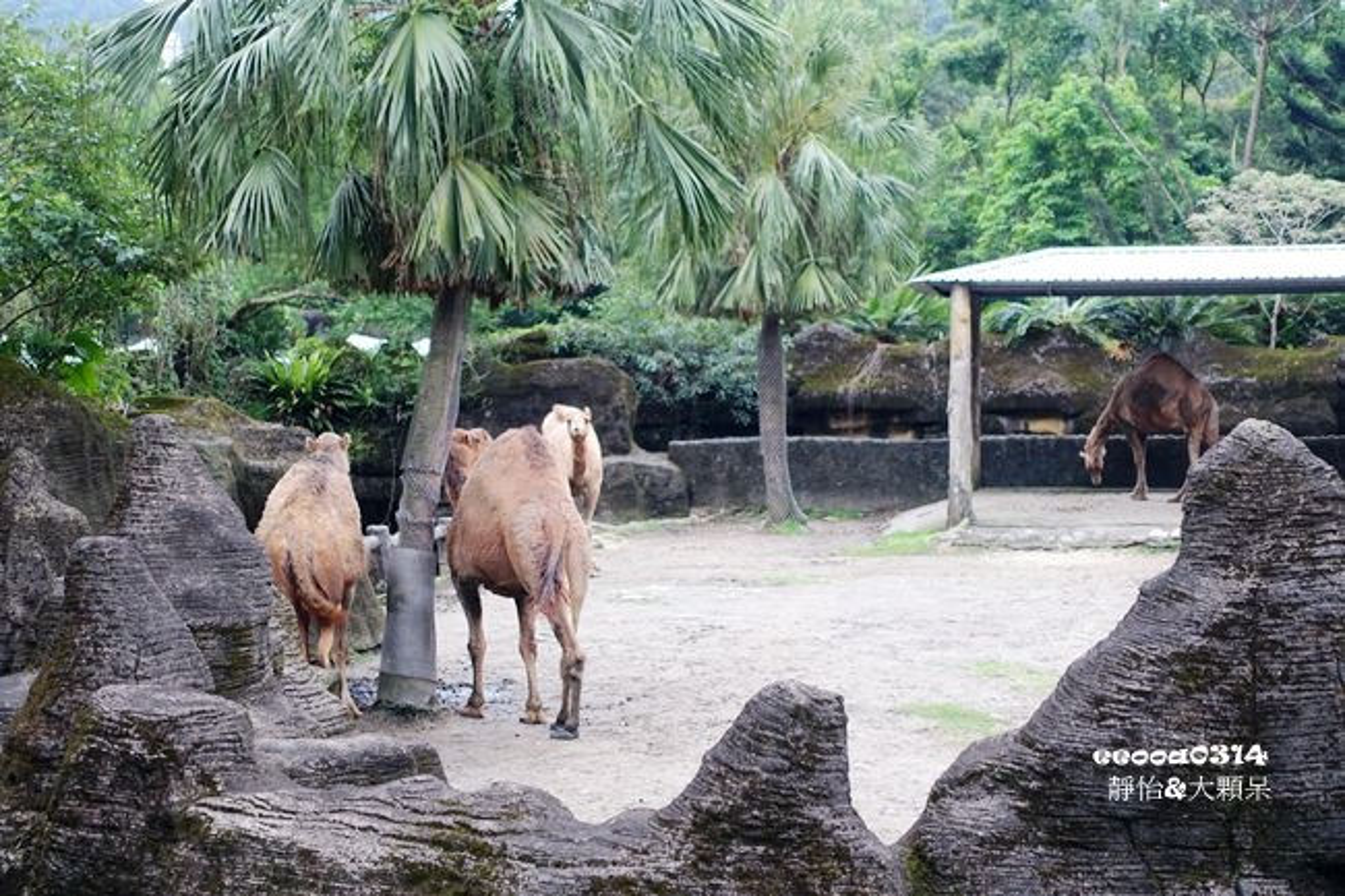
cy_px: 448
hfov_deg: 28.9
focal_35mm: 70
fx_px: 2614
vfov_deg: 19.4
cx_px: 672
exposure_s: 1/80
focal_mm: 25.7
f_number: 2.8
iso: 250
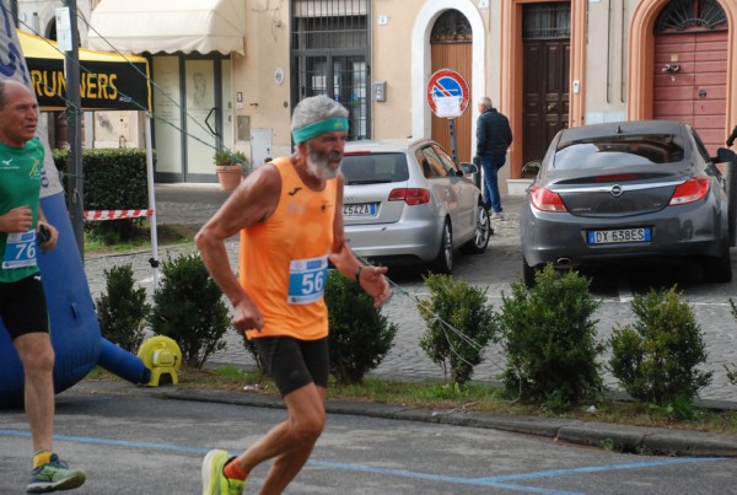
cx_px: 368
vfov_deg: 12.2
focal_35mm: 112
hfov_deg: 18.1
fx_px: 2308
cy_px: 248
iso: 1000
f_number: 5.6
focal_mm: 75
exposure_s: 1/800
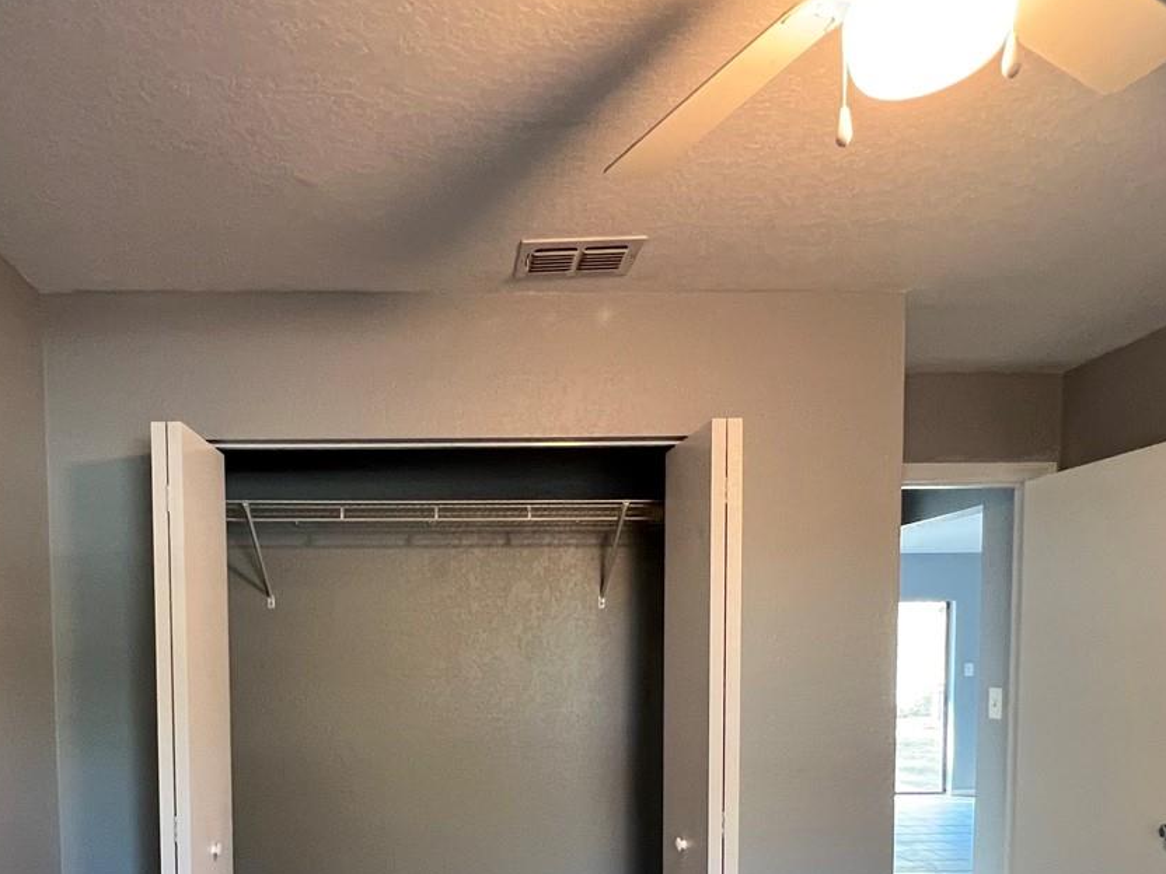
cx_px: 430
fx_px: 842
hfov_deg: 68.2
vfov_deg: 51.7
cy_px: 691
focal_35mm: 25
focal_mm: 1.57
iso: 400
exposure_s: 1/60
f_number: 1.8
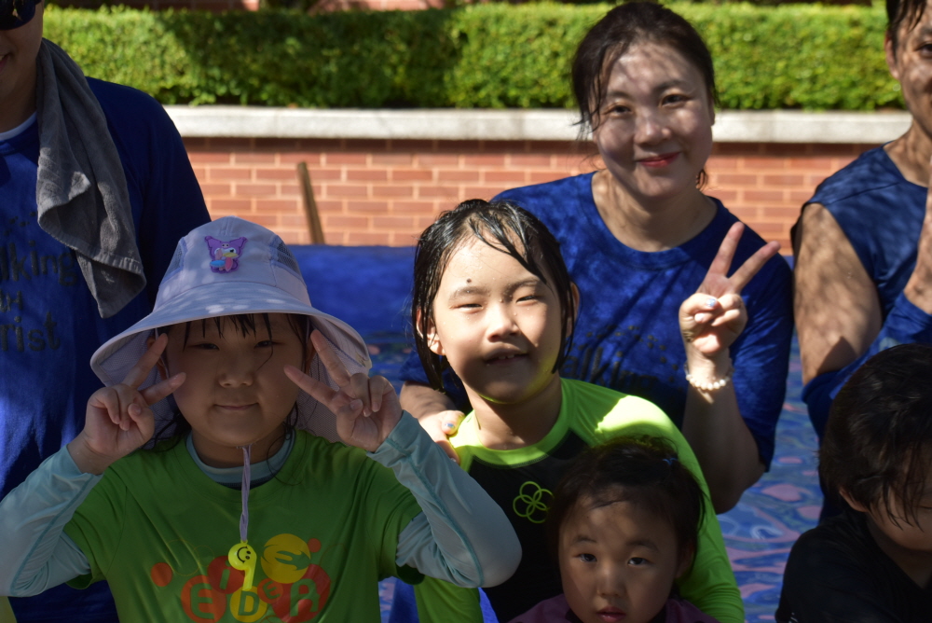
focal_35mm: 105
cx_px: 466
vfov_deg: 13.1
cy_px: 312
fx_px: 2720
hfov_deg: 19.4
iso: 200
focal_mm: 70
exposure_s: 1/250
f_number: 8
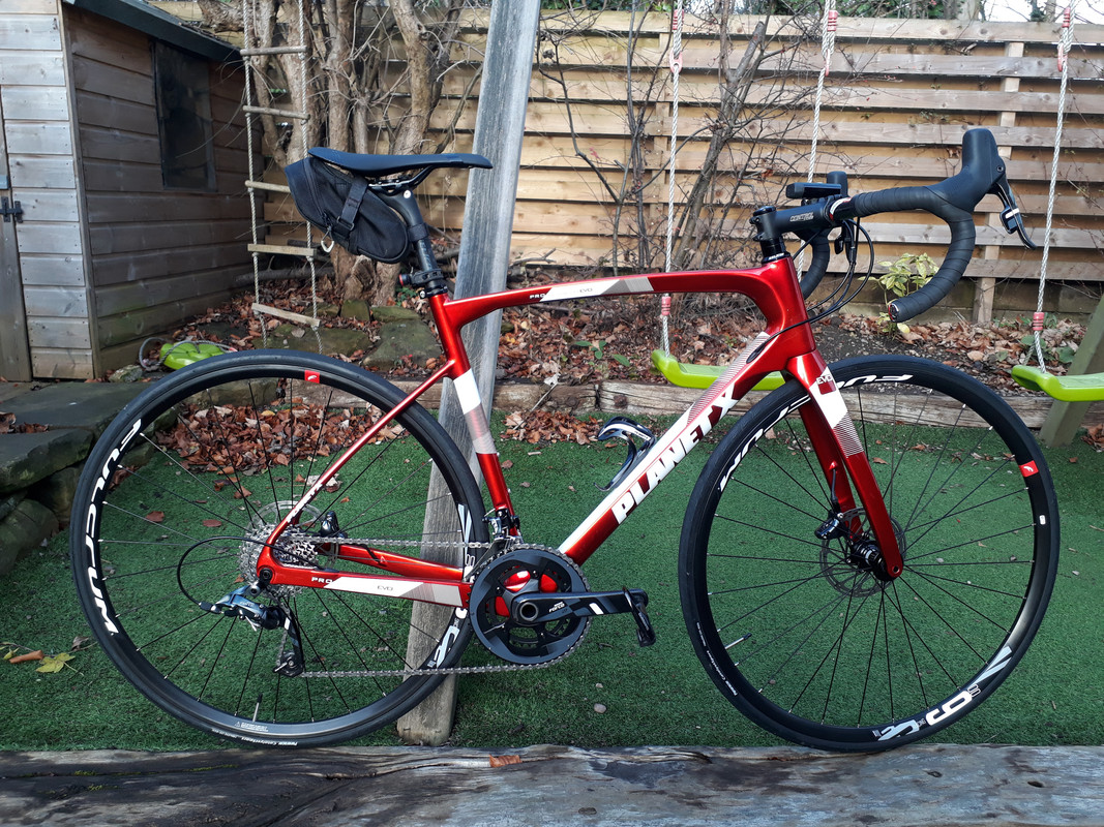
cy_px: 414
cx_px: 552
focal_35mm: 27
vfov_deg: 51.3
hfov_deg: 65.3
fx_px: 861
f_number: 1.9
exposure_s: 1/101
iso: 40
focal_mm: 3.6
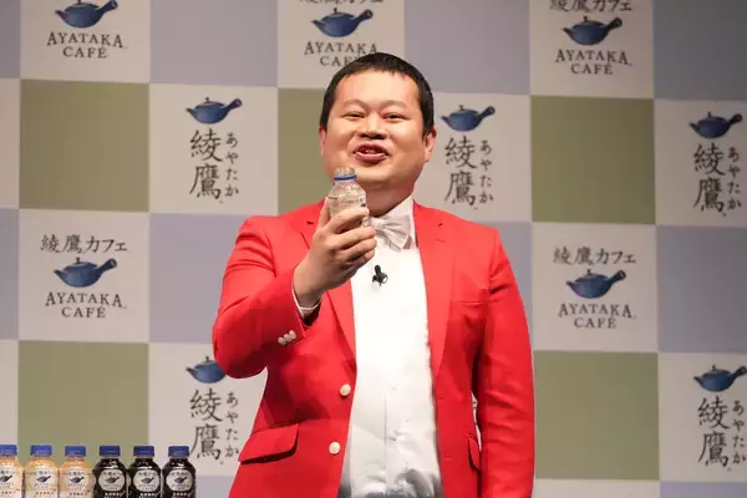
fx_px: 4108
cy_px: 249
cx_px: 374
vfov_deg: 6.9
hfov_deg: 10.4
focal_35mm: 198
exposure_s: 1/200
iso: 1600
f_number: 5.6
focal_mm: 132
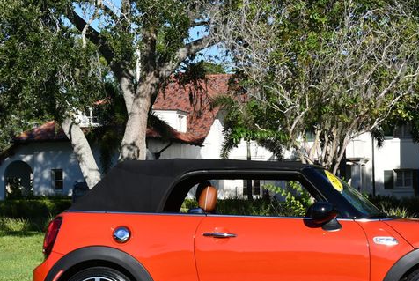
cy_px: 187
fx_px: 1002
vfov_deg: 15.9
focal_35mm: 86
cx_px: 280
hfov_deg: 23.5
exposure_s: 1/320
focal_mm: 32
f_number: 9
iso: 100
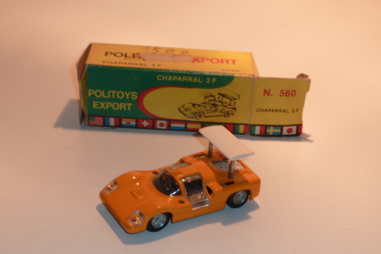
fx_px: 847
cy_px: 141
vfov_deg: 17.1
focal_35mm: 80
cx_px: 191
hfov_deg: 25.4
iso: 100
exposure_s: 1/30
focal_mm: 6.9
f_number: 3.7
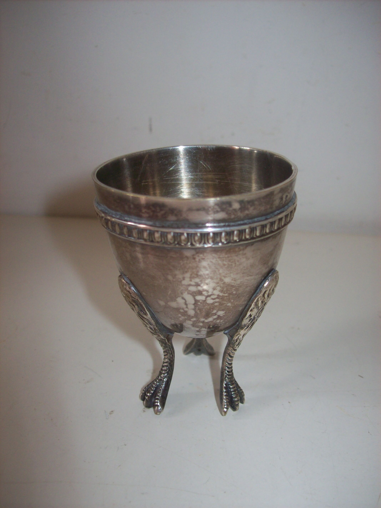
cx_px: 190
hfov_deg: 39.6
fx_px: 529
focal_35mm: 36
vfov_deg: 51.4
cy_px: 254
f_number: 2.7
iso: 80
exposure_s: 1/64
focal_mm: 6
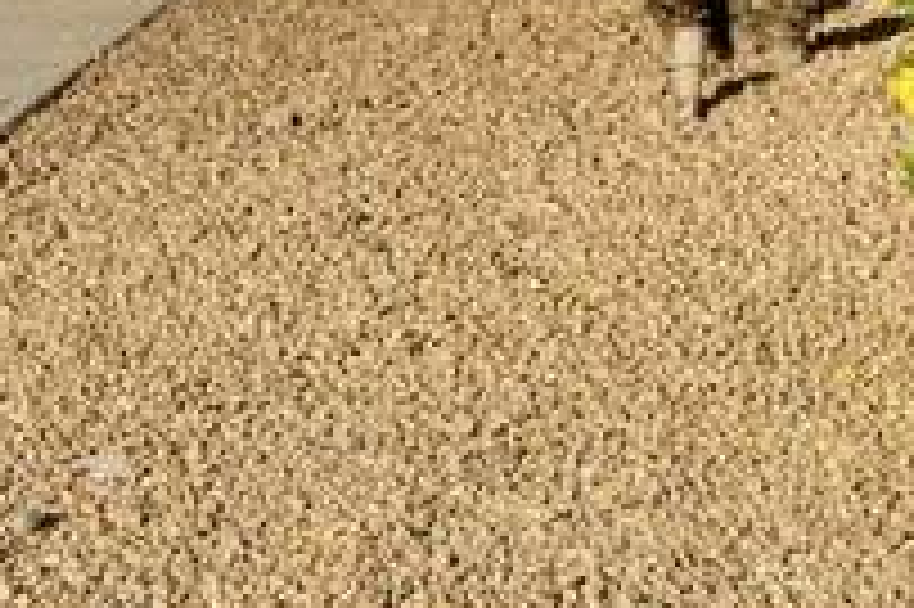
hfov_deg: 10.8
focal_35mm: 189
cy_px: -939
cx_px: 810
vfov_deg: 6.8
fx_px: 4794
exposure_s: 1/200
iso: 100
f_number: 13
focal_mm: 20
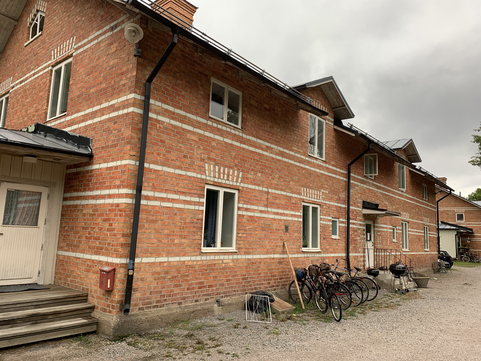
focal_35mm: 26
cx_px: 240
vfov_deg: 53.1
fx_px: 361
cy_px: 180
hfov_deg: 67.3
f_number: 1.8
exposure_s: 1/133
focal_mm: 4.25
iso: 25
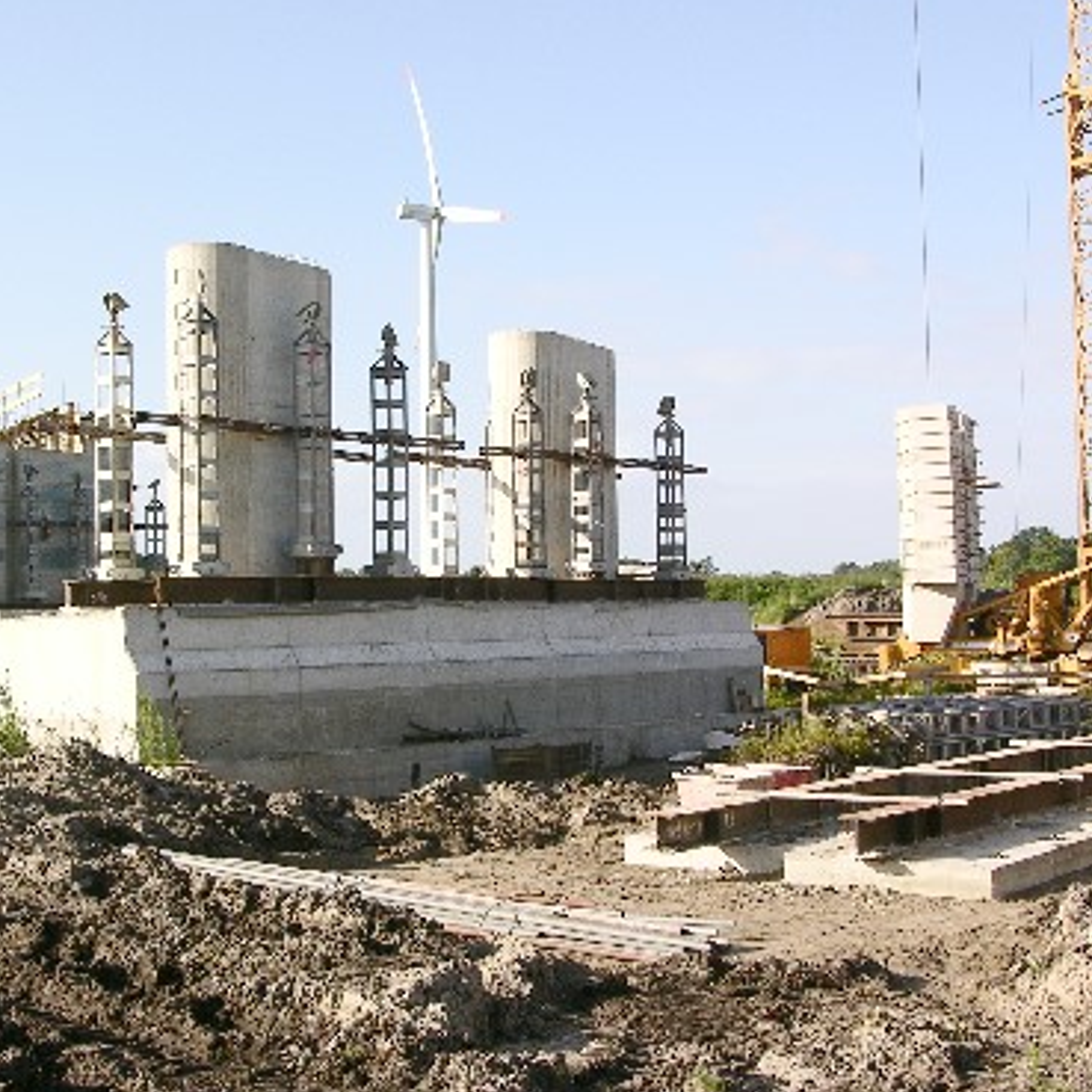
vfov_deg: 32.8
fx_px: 1856
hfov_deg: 32.7
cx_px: 441
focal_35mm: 52
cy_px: 561
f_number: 7.1
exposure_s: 1/120
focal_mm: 8.9
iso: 50
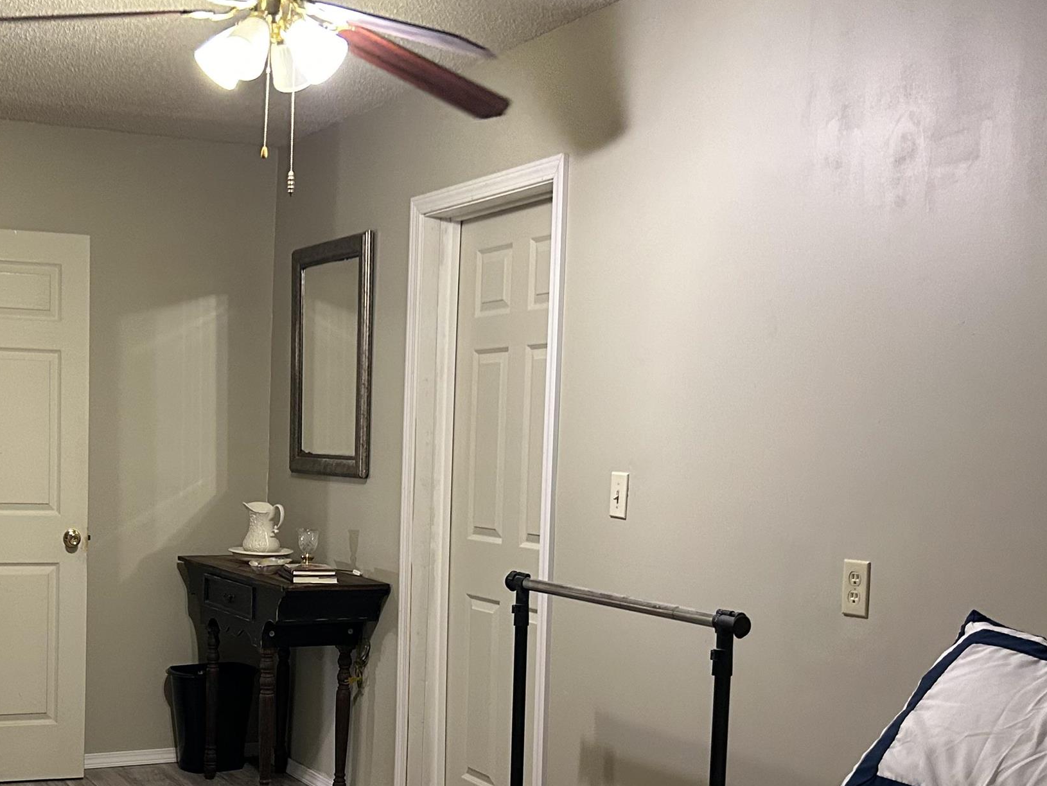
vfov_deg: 29.3
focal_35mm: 49
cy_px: 573
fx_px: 1482
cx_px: 291
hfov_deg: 38.1
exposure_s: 1/60
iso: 320
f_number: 1.5
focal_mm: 5.7
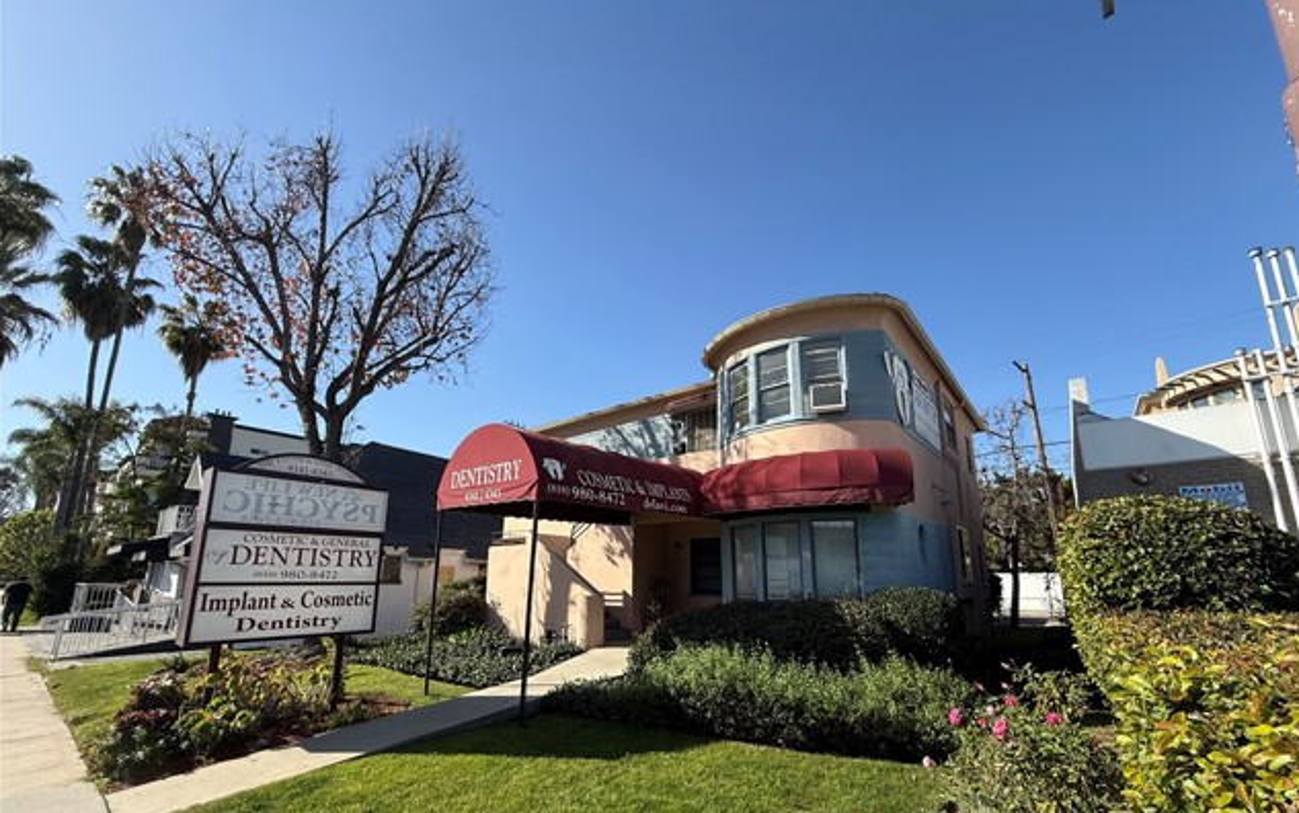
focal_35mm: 15
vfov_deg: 74.3
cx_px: 655
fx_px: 531
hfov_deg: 101.4
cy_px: 472
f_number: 2.2
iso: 50
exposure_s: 1/1339
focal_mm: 2.22
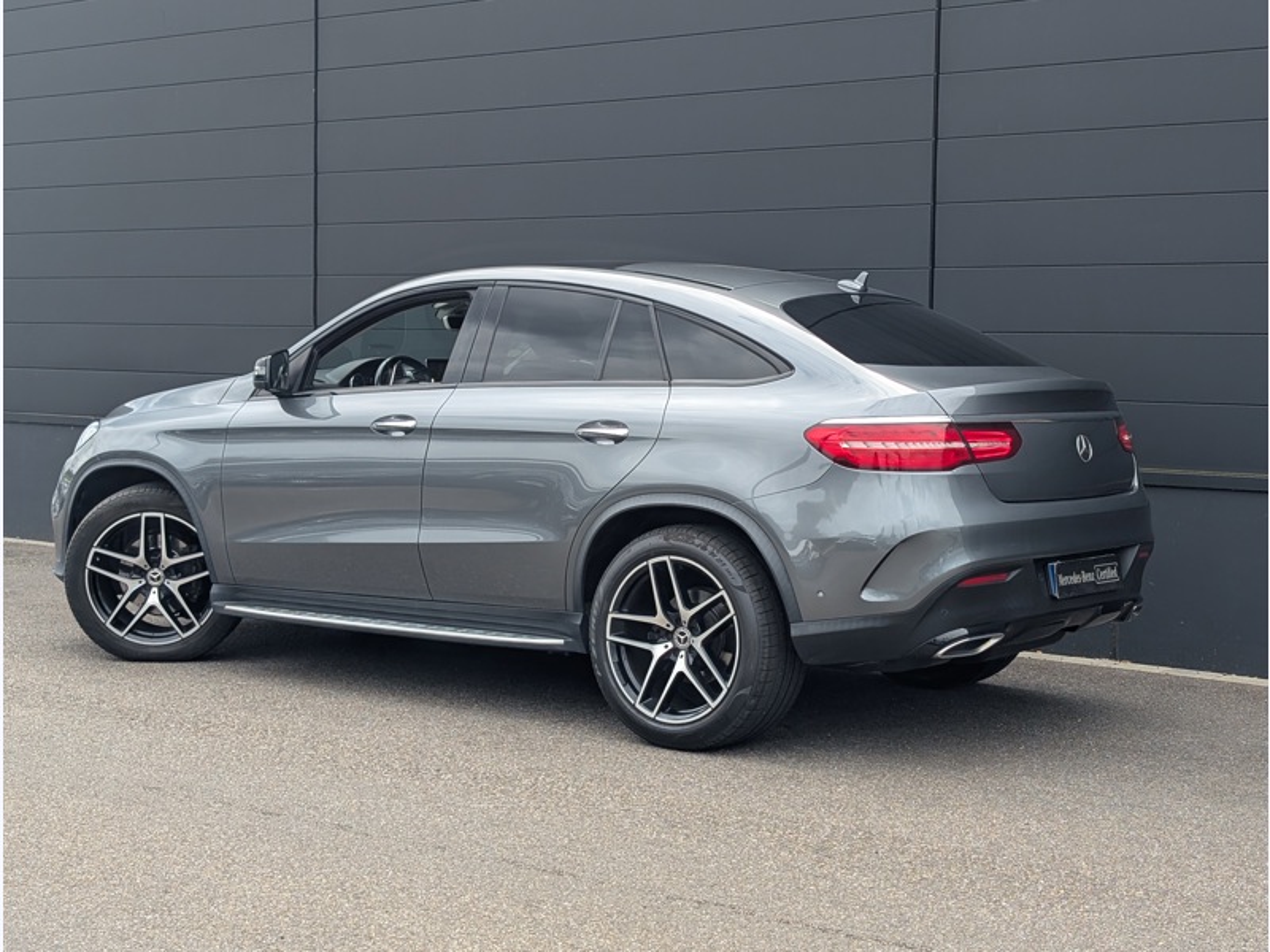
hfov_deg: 38.9
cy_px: 476
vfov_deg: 29.7
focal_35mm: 49
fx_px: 1798
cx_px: 635
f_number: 1.68
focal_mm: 6.9
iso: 19
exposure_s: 1/459
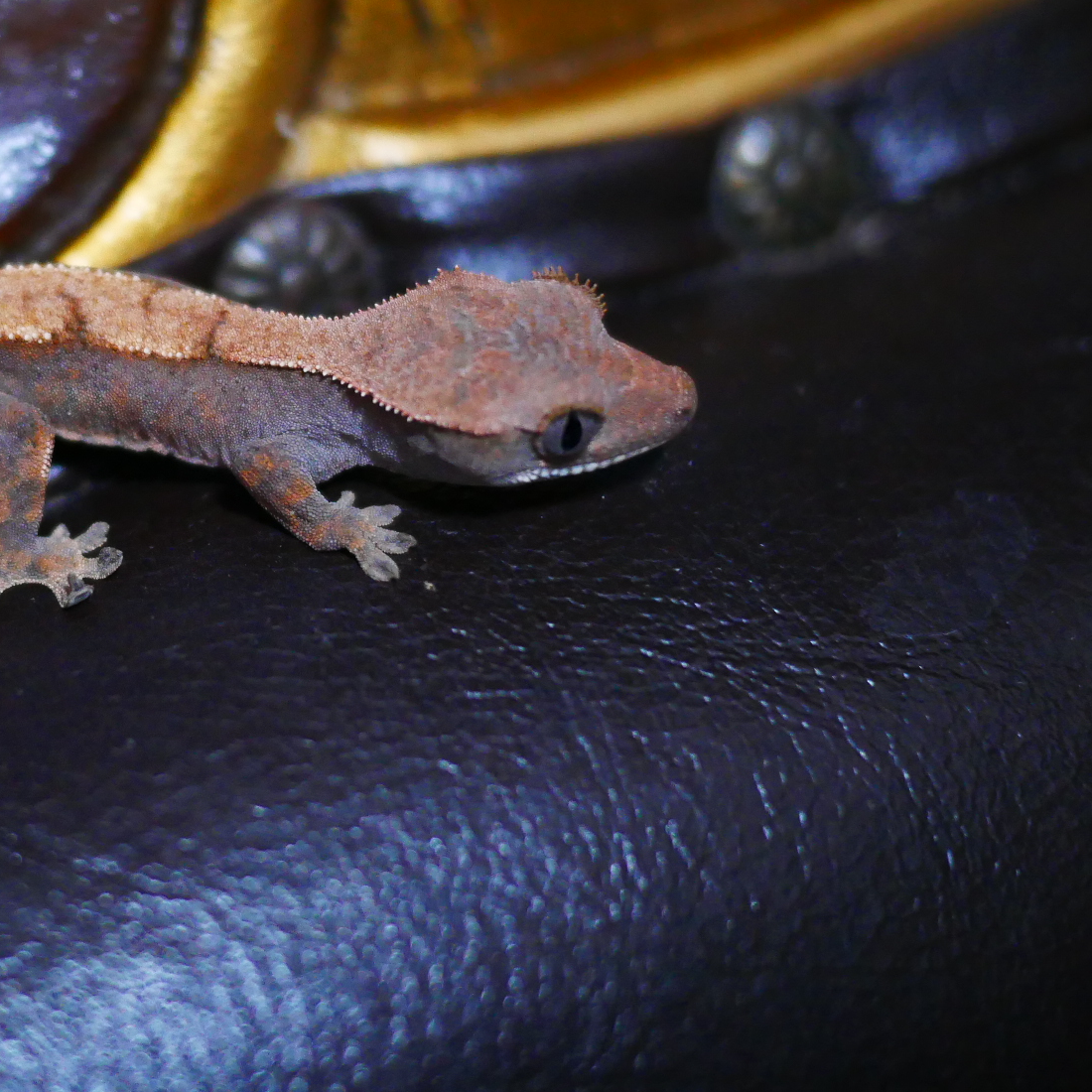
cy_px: 498
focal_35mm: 73
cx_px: 202
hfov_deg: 23.3
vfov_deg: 23.7
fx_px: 2605
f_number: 1.7
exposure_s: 1/60
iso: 1250
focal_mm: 20
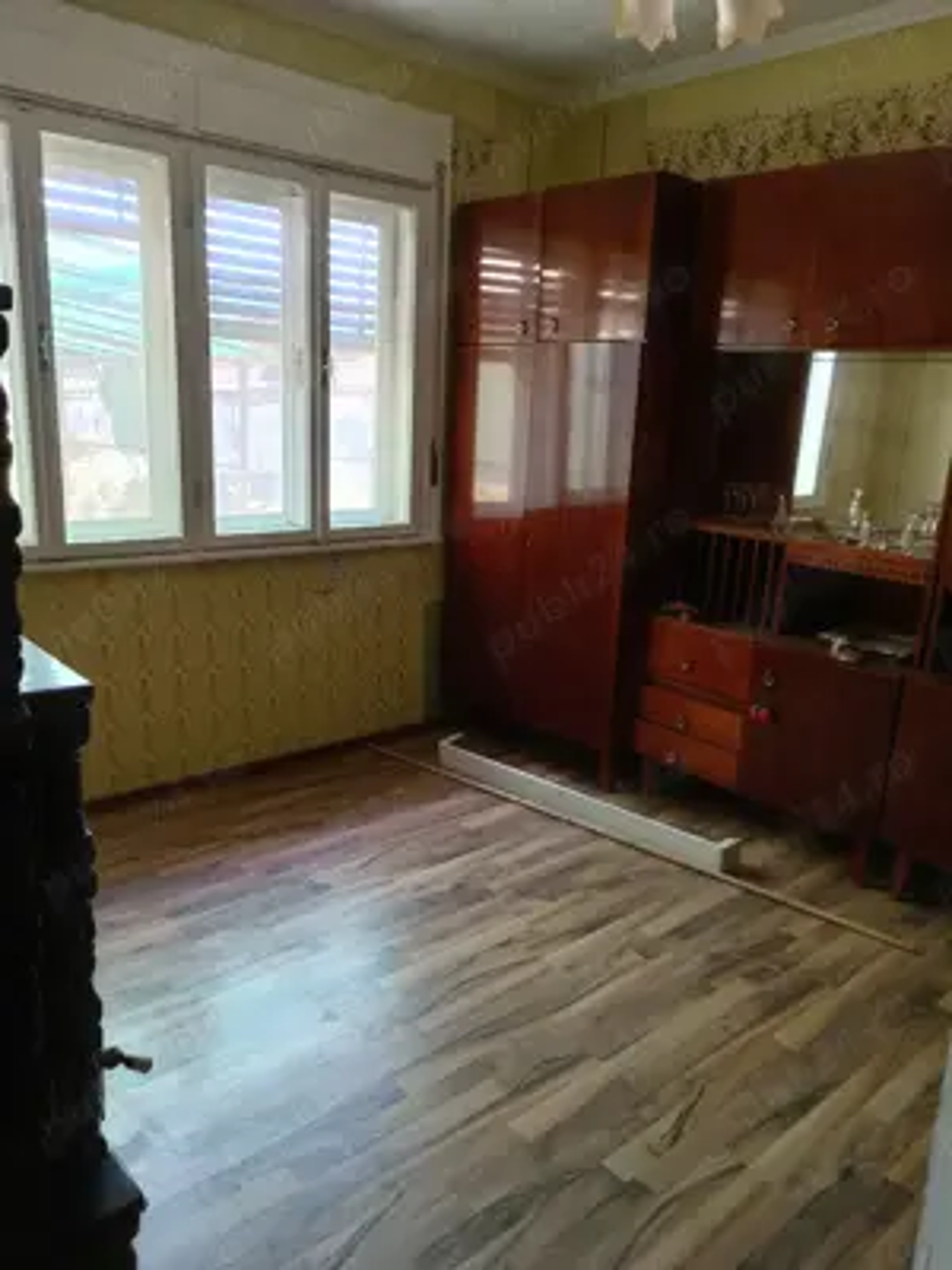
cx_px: 476
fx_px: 953
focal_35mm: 26
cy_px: 635
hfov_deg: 53.1
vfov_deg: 67.3
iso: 390
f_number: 1.8
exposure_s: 1/20
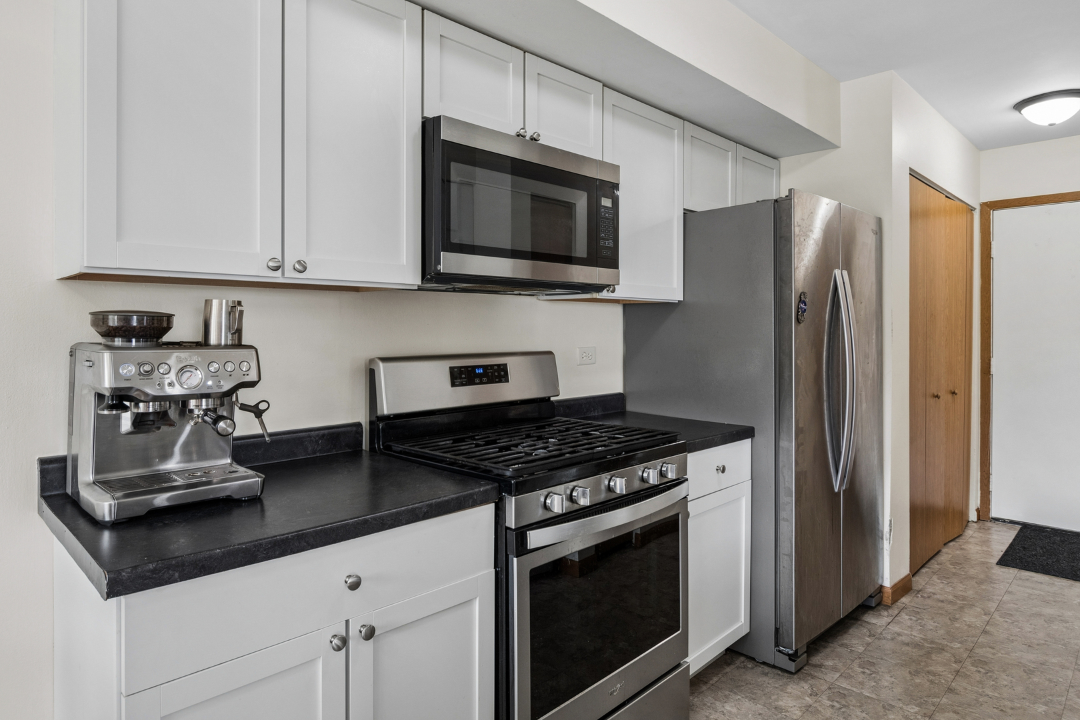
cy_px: 360
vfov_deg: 59.5
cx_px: 540
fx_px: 630
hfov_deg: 81.2
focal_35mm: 21
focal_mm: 14
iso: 400
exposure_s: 1/40
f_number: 8
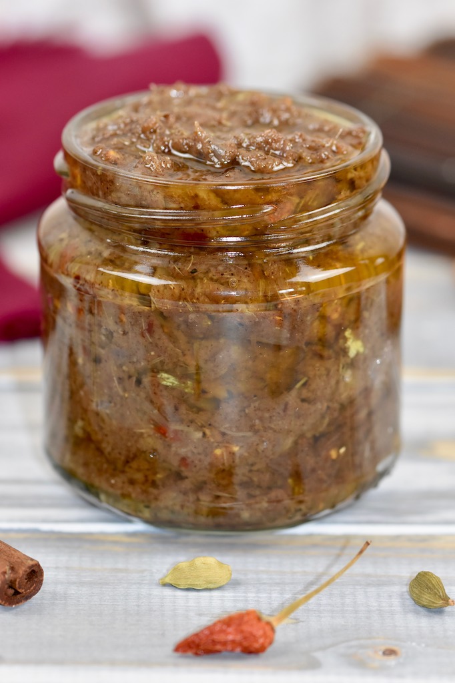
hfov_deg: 8.7
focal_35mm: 158
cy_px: 342
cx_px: 228
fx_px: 2988
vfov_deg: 13.0
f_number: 5.6
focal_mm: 105
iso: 800
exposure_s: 1/125
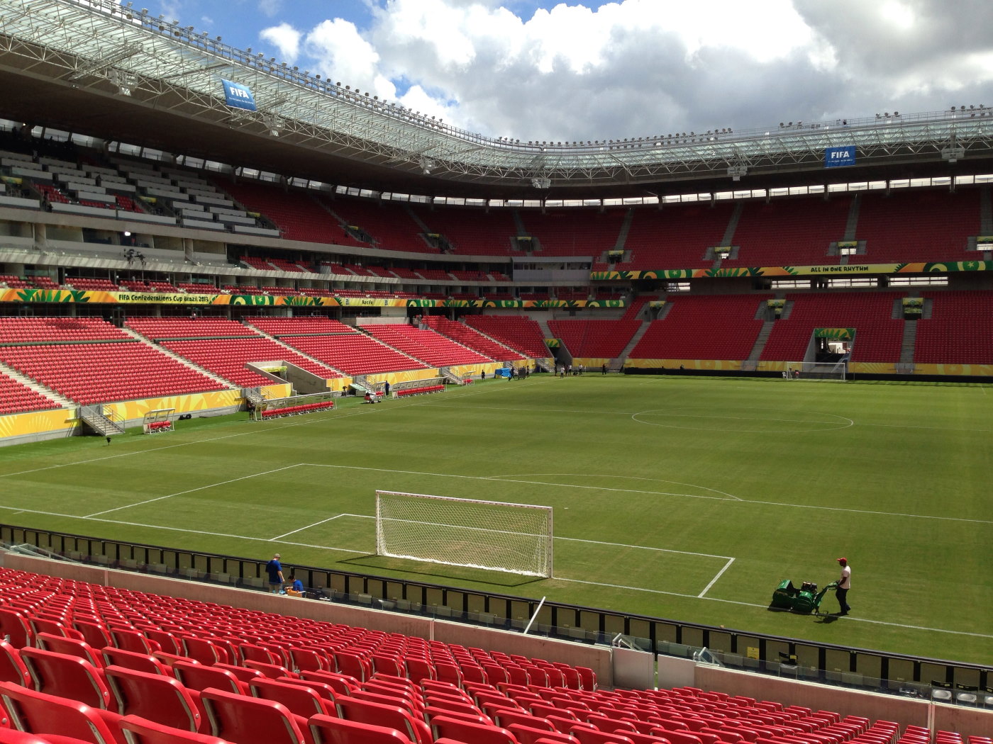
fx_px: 947
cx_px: 496
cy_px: 372
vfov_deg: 42.9
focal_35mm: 33
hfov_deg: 55.4
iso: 50
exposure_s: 1/1550
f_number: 2.4
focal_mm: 4.13
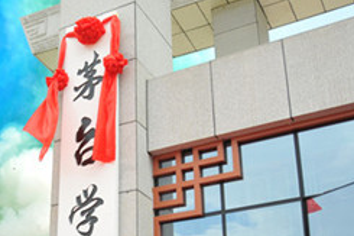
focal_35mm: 55
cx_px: 84
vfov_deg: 23.7
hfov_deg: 35.4
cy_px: 227
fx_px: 540
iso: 640
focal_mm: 18
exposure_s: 1/2000
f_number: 3.5
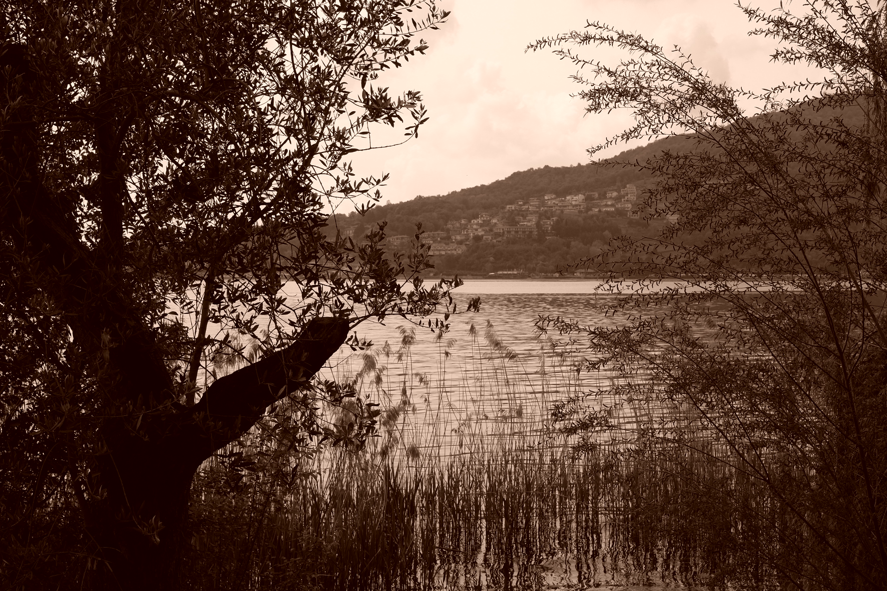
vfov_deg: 25.5
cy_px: 296
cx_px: 444
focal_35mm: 53
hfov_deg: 37.5
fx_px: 1306
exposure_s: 1/350
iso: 250
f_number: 8
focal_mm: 35
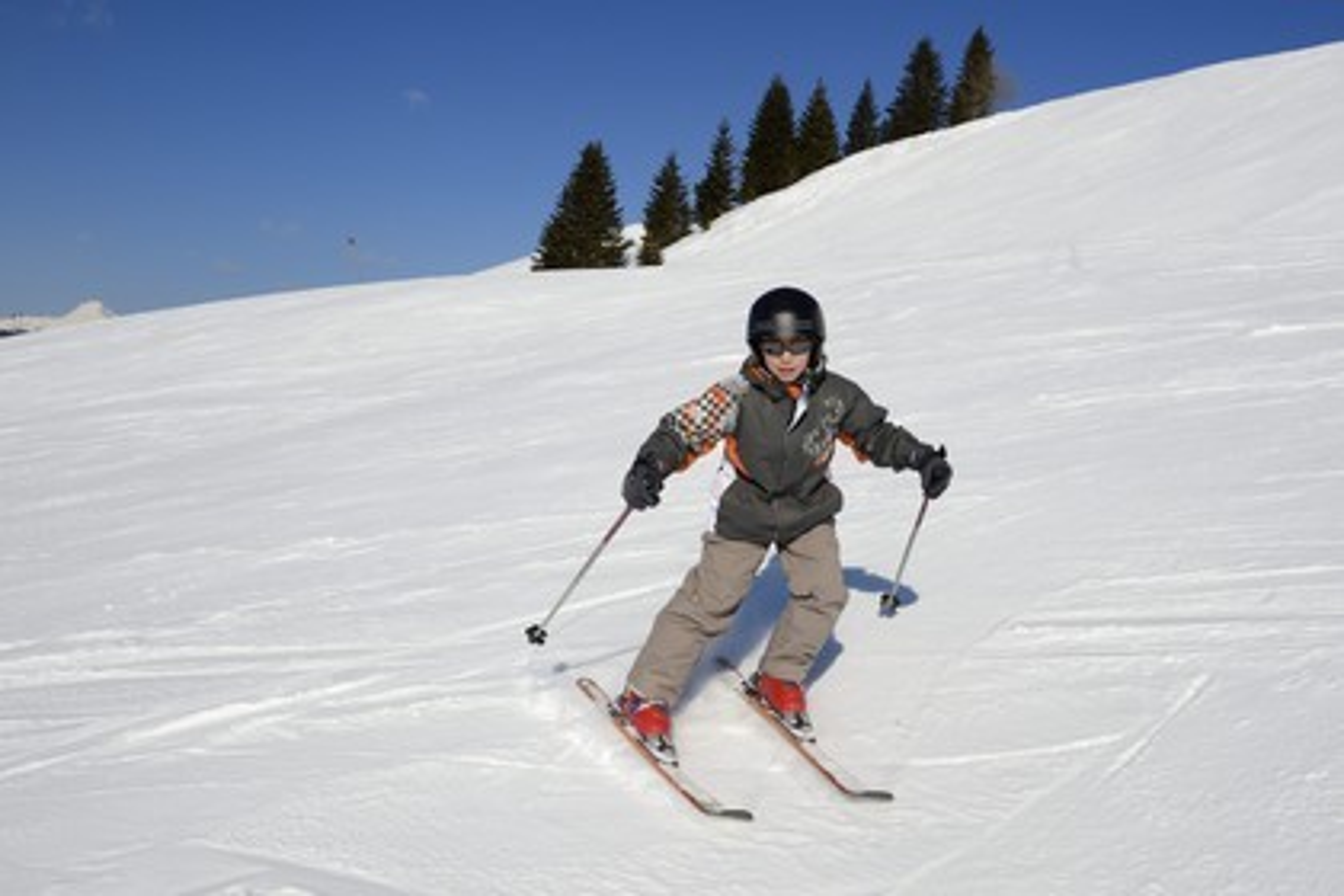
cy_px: 448
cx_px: 672
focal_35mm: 29
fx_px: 1083
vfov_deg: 45.0
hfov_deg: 63.7
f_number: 10
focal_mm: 29
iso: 200
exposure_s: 1/800
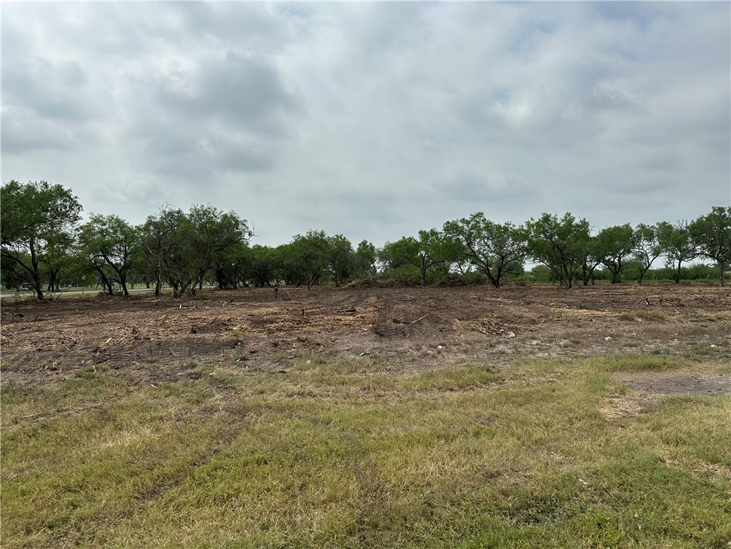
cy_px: 274
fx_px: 507
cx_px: 366
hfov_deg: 71.6
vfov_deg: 56.8
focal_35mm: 24
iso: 80
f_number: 1.78
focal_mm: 6.86
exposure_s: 1/10753
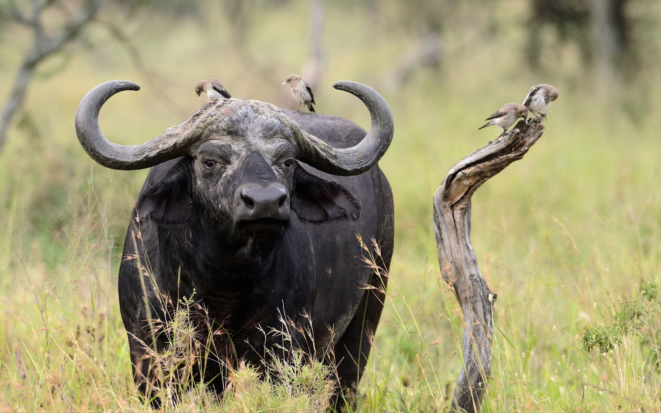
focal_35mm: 503
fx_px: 9061
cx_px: 299
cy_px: 197
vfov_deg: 2.6
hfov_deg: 4.2
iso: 400
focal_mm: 300
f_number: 3.5
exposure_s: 1/250
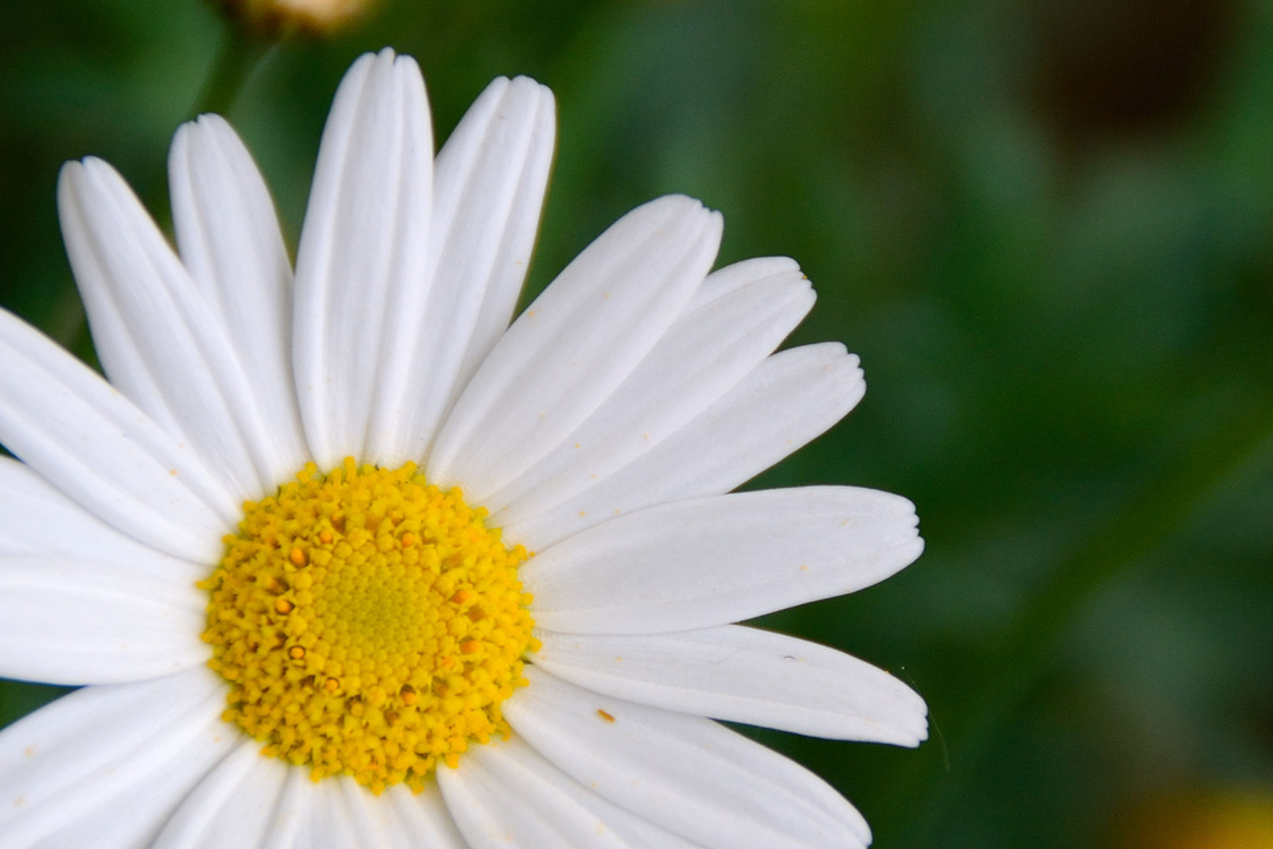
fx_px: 17785
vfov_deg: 2.7
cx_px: 758
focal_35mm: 503
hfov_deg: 4.1
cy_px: 535
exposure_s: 1/125
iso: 200
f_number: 7.1
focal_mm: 200
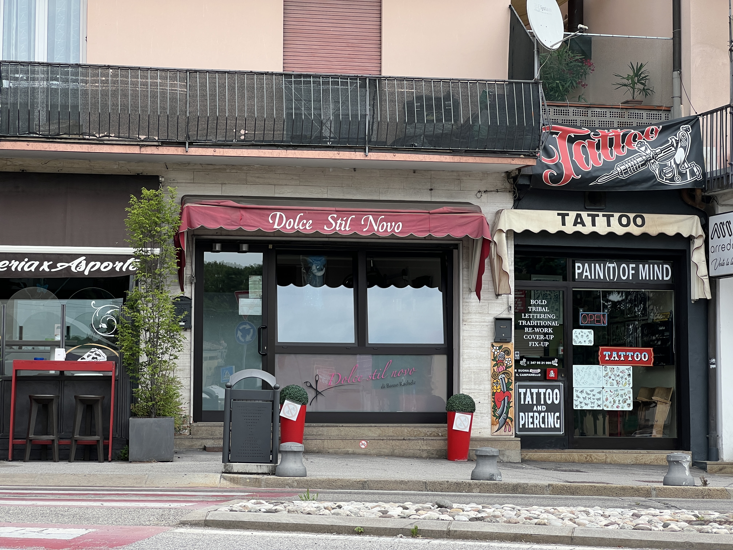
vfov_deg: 19.1
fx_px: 1630
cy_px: 275
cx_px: 366
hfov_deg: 25.3
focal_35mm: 77
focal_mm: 9
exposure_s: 1/245
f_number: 2.8
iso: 32
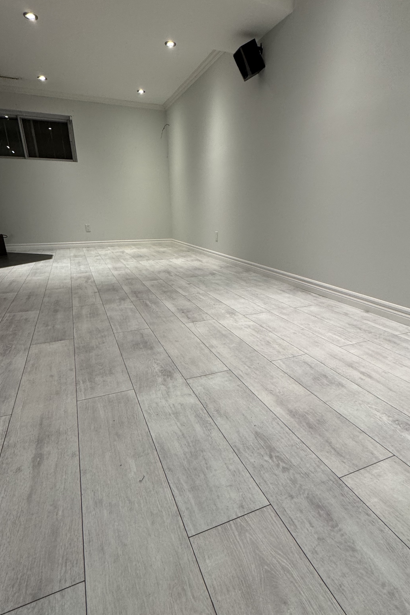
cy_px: 333
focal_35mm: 19
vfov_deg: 86.7
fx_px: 325
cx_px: 218
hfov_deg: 64.5
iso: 160
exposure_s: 1/120
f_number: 2.2
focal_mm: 2.22
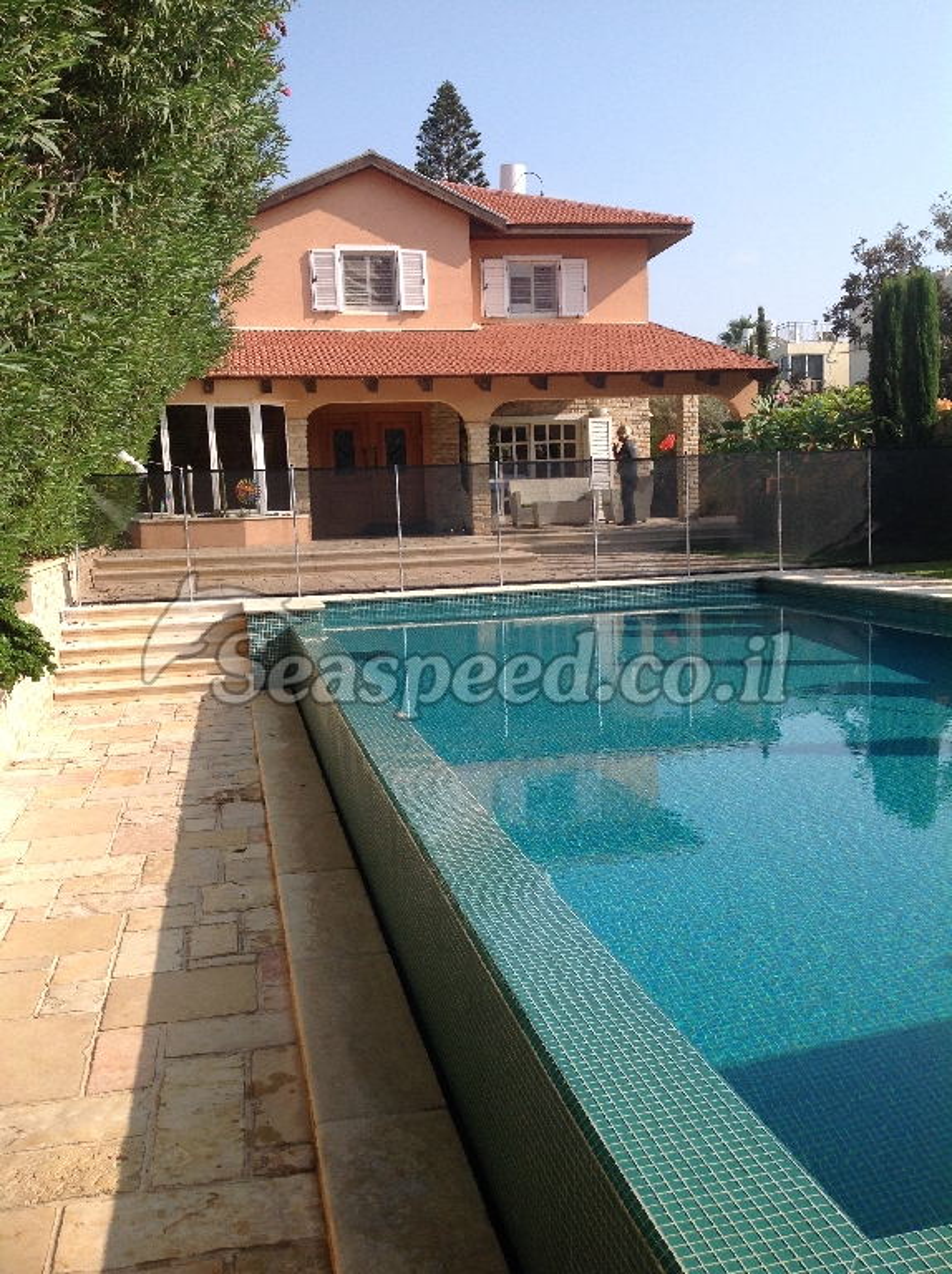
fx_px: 1286
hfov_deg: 40.6
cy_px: 637
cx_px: 476
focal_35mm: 35
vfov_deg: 52.7
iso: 50
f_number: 2.4
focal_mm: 4.28
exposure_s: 1/1314
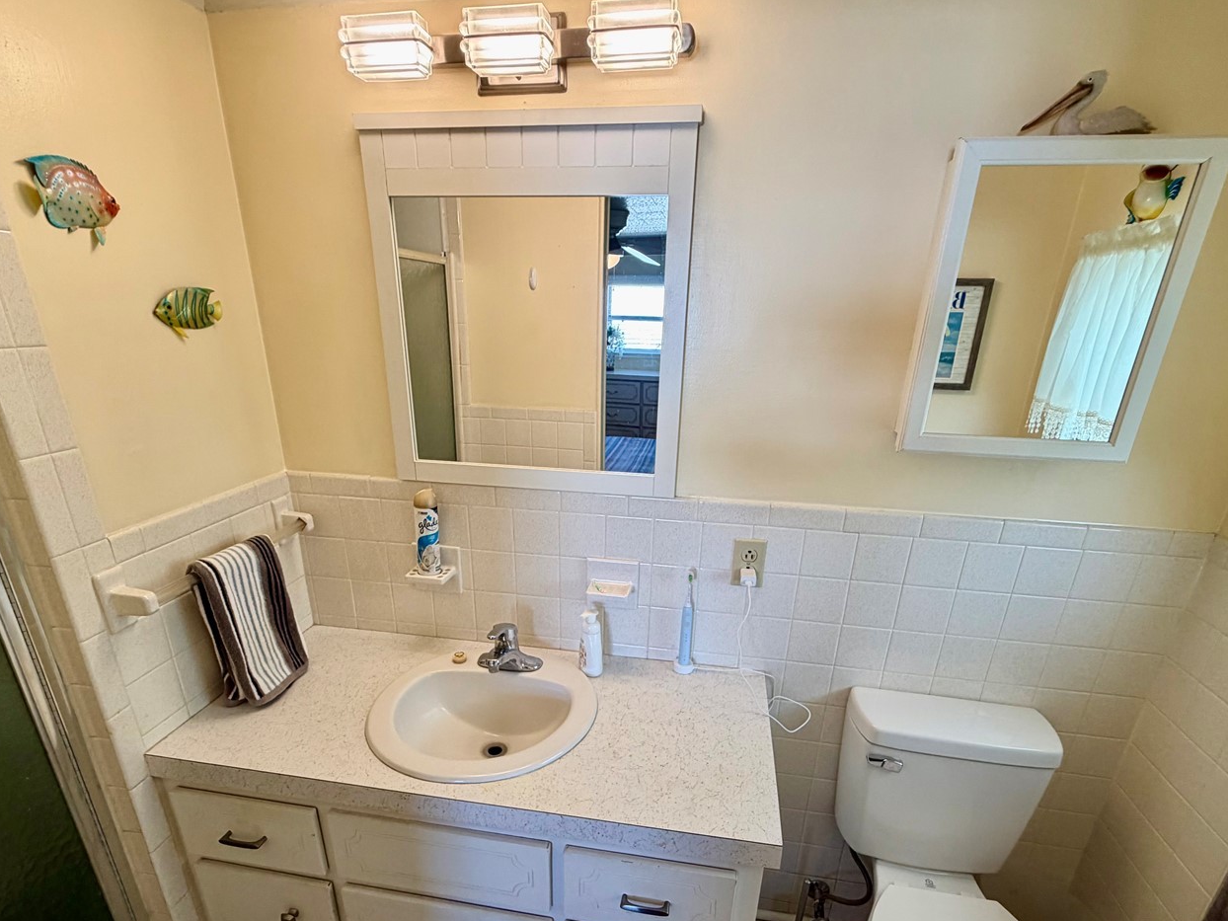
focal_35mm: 18
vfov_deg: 70.5
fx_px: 639
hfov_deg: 87.8
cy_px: 575
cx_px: 613
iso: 125
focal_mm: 2.22
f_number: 2.2
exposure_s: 1/120
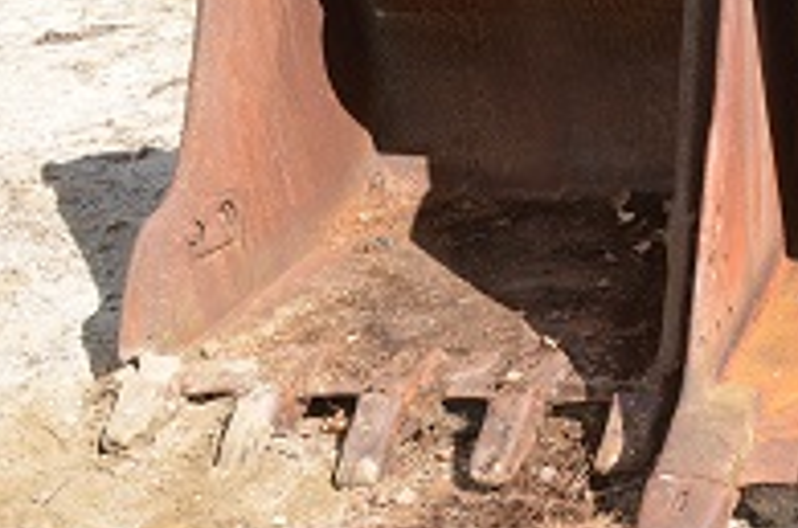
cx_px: 884
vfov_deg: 17.8
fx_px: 1681
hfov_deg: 24.8
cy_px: 205
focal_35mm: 76
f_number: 7.1
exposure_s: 1/200
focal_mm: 22
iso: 100
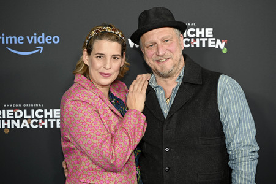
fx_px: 575
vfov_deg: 18.2
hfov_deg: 27.0
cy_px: 92
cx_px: 138
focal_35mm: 75
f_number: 2.8
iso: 400
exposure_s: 1/125
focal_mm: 75
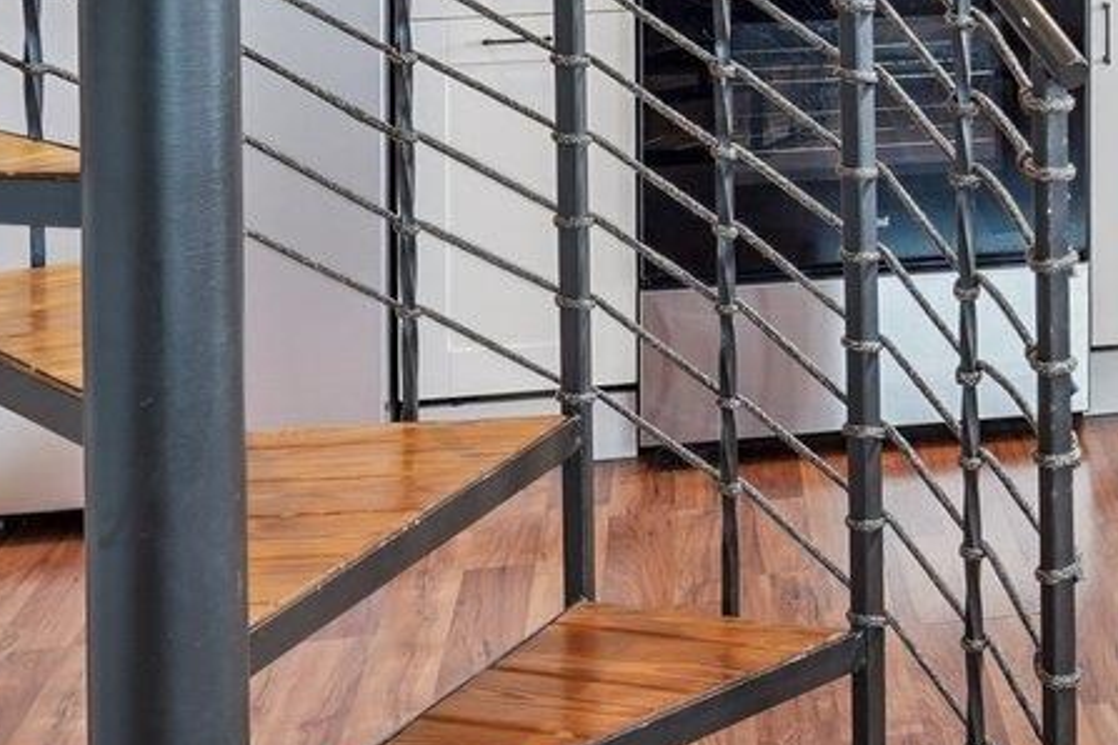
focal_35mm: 87
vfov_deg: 14.9
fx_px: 2702
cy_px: -281
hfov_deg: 20.9
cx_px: 1521
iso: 320
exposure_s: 1/15
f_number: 8
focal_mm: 19
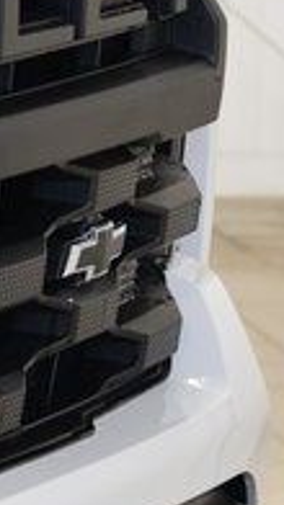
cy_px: 140
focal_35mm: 318
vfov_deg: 6.8
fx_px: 4265
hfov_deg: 3.7
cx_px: -540
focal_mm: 62
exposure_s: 1/30
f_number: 7.1
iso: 1000
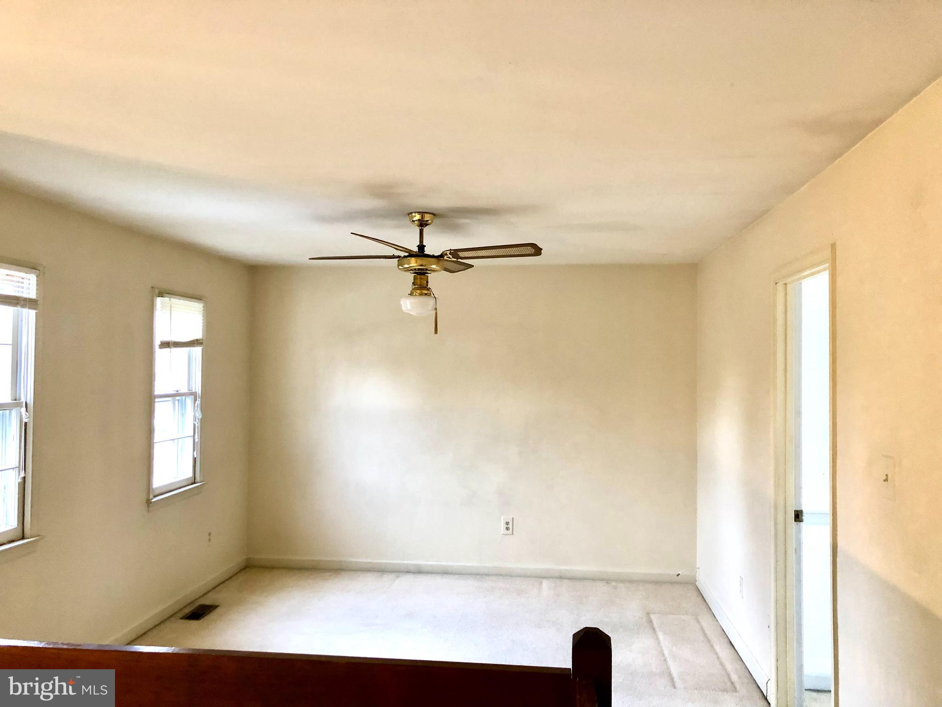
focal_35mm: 28
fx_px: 762
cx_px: 471
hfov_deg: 63.4
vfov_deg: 49.7
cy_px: 354
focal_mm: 3.99
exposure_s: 1/15
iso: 80
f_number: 1.8
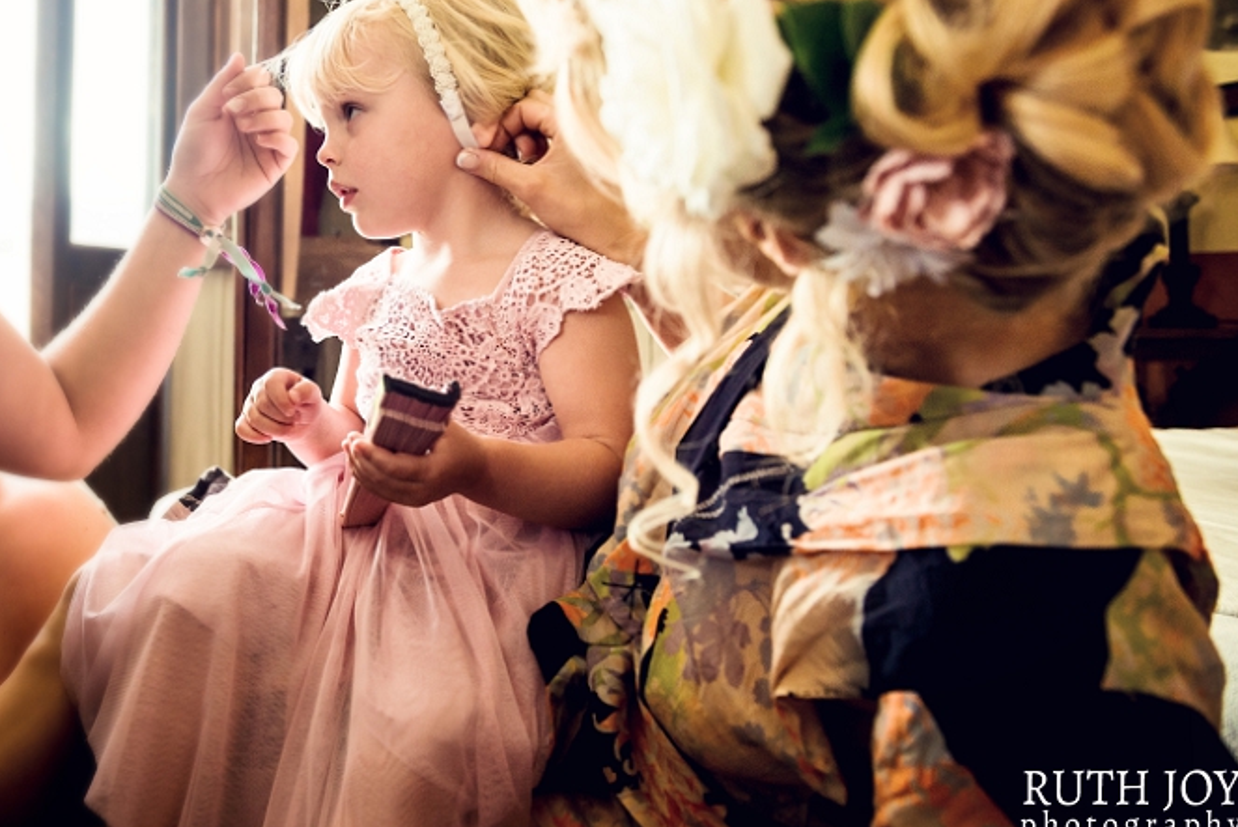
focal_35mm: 38
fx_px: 1308
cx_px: 422
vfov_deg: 34.9
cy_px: 296
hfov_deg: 49.9
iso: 800
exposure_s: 1/125
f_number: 4
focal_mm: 28
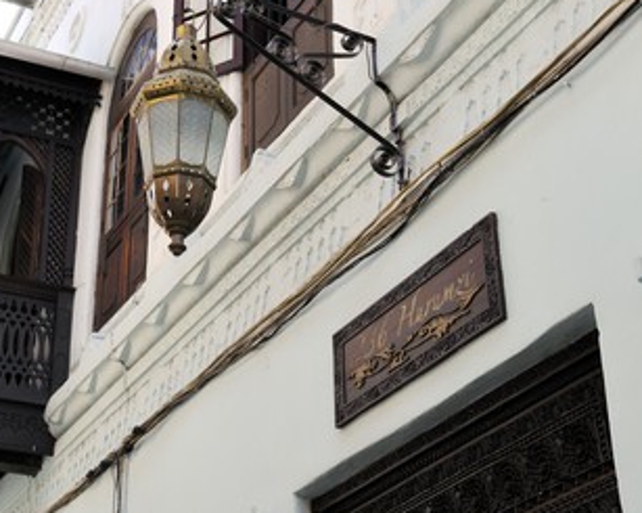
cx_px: 274
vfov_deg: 21.2
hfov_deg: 26.4
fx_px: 1367
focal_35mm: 72
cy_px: 266
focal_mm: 56
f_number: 5.6
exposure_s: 1/160
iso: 200
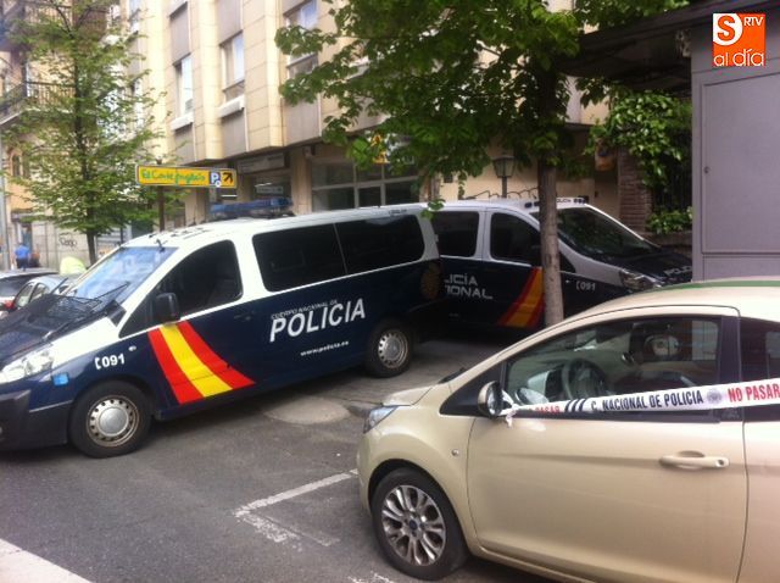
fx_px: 787
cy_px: 292
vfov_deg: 40.6
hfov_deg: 52.7
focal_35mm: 35
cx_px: 390
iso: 80
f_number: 2.8
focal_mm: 3.85
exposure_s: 1/265
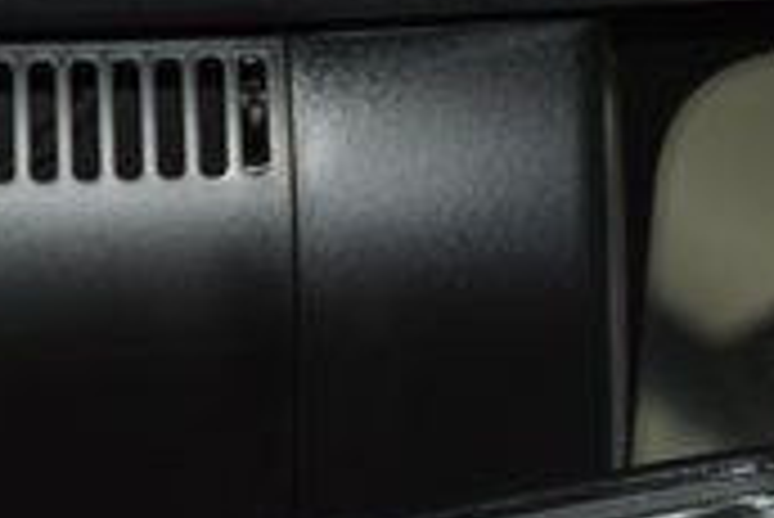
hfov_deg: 15.2
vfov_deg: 9.7
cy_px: -408
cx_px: 112
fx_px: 2883
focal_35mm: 134
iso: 560
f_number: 3.8
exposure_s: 1/100
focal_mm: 24
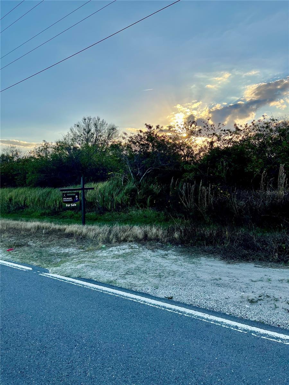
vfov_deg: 67.3
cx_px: 144
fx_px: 289
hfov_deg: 53.1
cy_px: 192
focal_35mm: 26
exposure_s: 1/2358
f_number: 1.6
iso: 50
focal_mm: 5.1
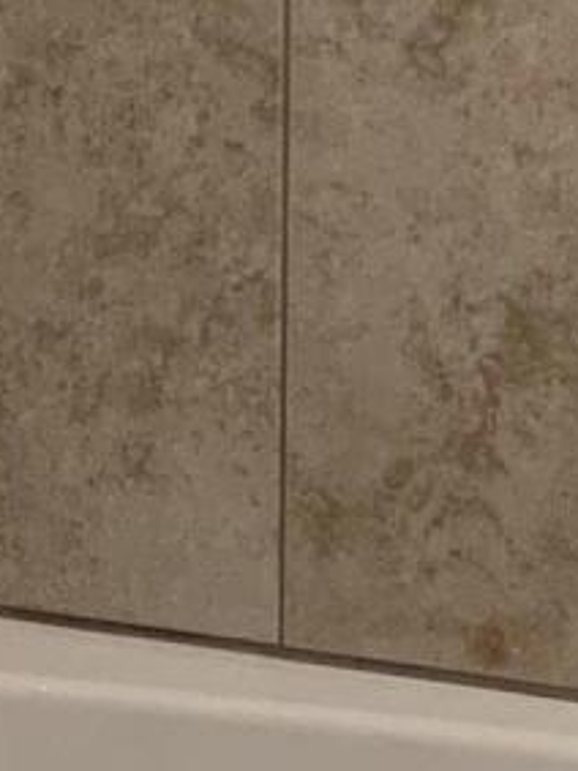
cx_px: 761
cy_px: -376
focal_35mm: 184
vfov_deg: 10.4
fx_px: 4100
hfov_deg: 8.0
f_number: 1.8
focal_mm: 4.25
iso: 250
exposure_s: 1/60
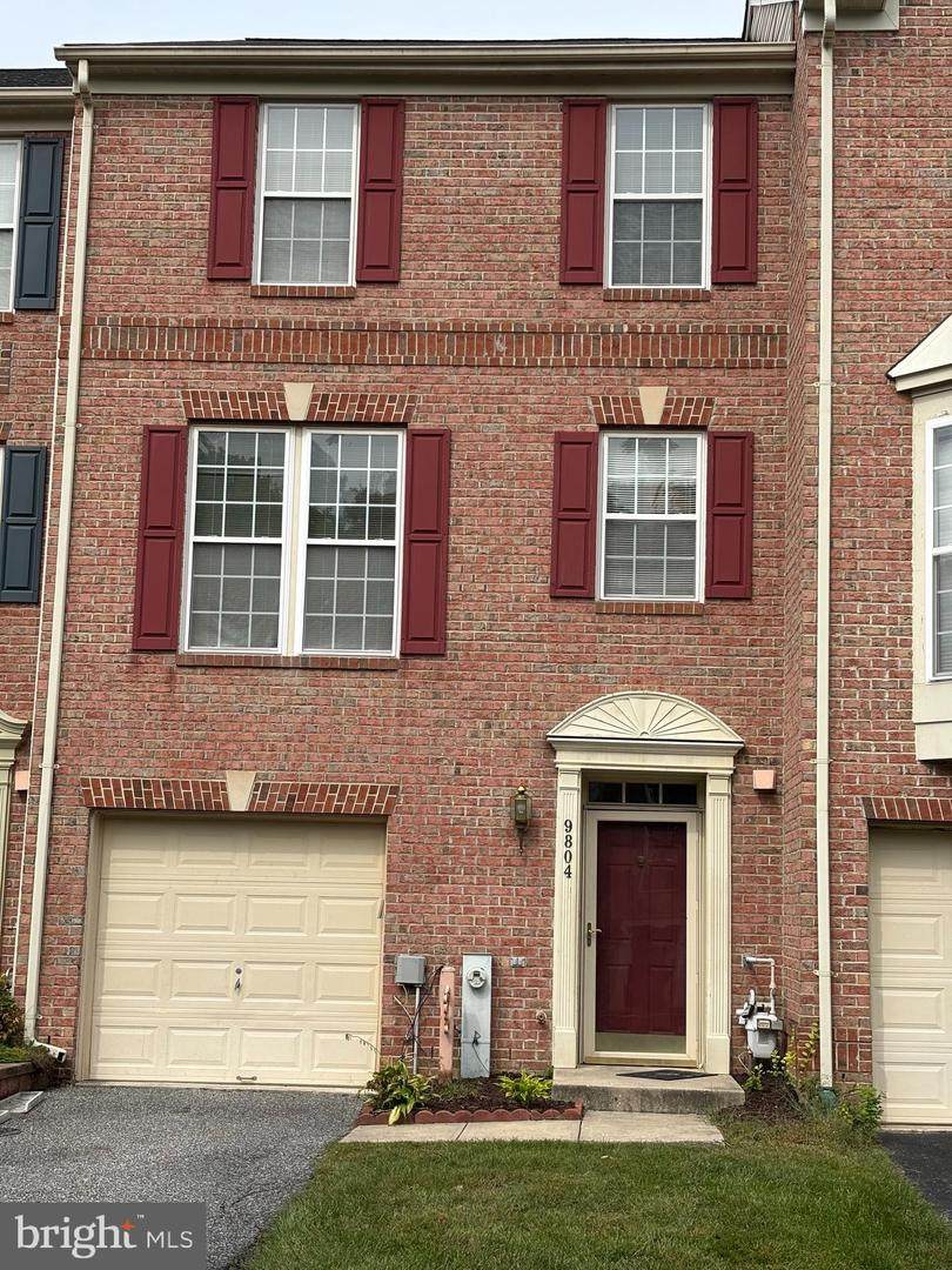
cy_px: 635
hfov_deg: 28.0
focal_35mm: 52
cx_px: 476
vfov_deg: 36.8
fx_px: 1907
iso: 32
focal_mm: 5.96
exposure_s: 1/1984
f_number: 1.6
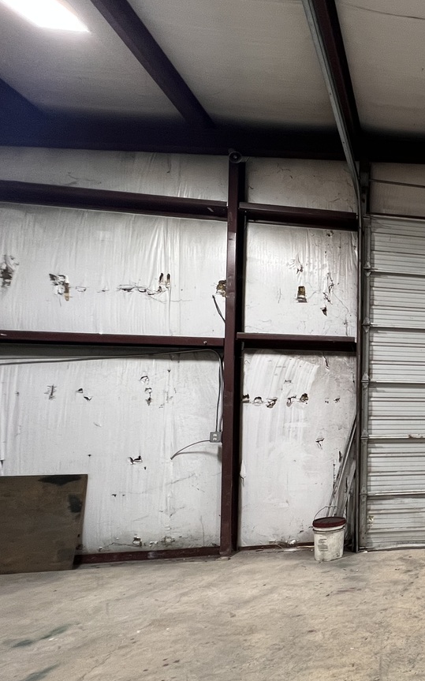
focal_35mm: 23
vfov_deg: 76.5
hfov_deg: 37.4
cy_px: 399
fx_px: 426
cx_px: 530
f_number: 1.8
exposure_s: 1/120
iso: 160
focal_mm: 1.57
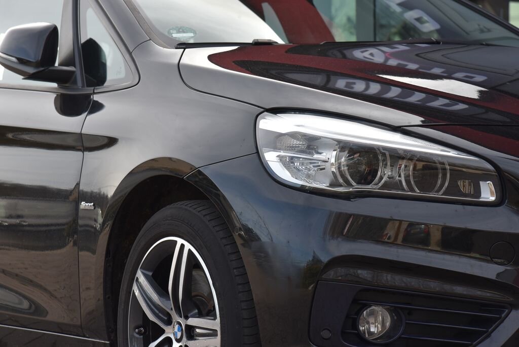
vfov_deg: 11.4
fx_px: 1731
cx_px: 260
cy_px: 174
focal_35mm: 120
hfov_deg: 17.1
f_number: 8
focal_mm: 120
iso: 500
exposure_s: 1/250
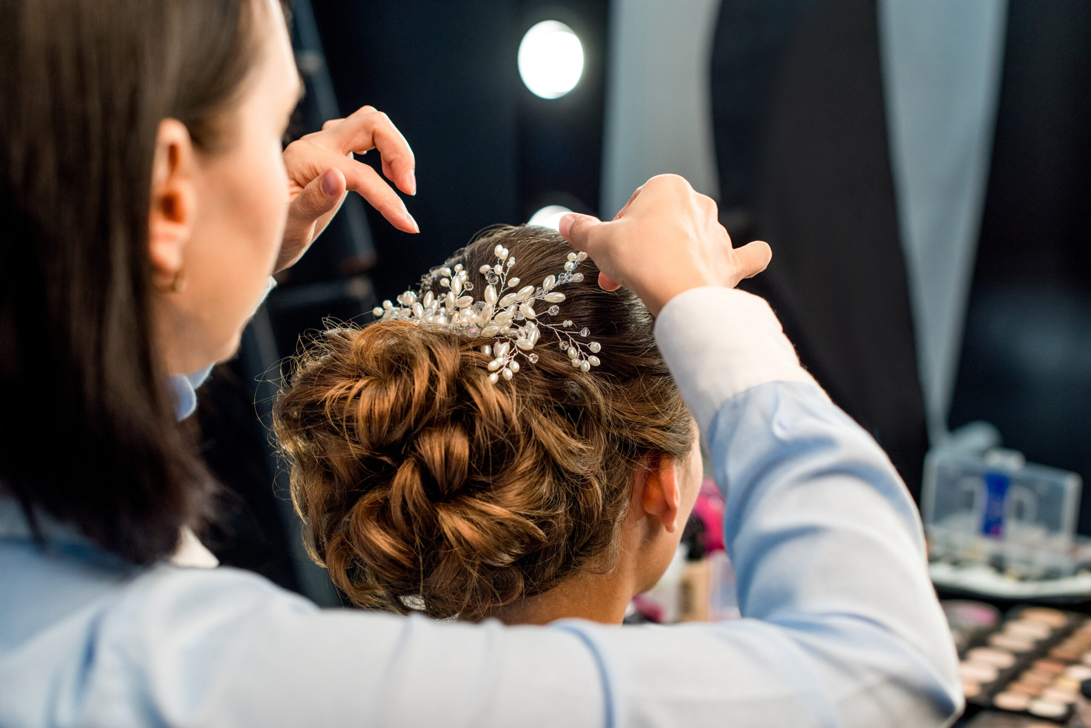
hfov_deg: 39.6
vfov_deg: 27.0
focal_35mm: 50
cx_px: 546
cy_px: 364
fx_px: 1516
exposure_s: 1/125
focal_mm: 50
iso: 640
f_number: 4
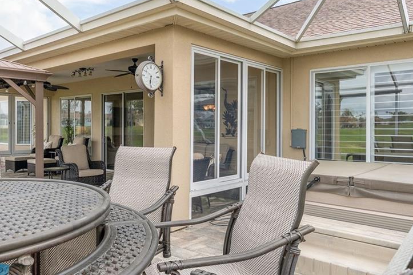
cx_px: 165
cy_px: 132
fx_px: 355
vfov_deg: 42.3
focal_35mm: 31
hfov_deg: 59.8
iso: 200
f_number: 8
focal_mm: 14
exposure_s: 1/250
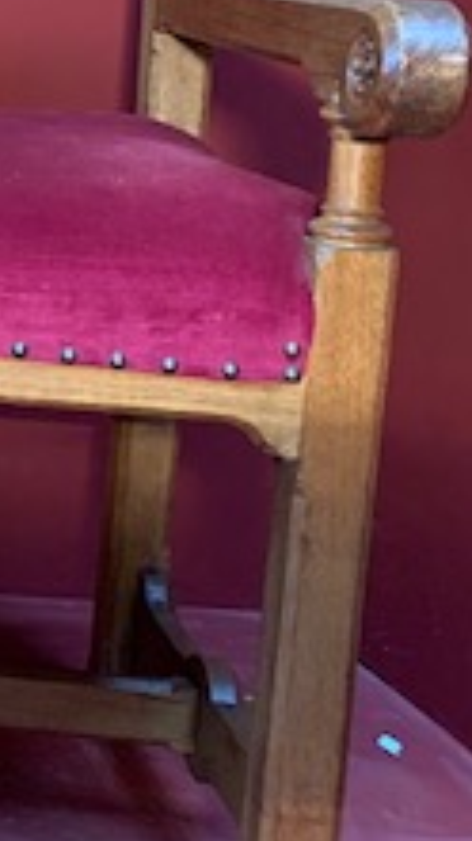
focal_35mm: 82
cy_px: 152
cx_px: -678
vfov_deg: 25.4
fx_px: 1828
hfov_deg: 11.8
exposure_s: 1/50
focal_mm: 4.25
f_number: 1.8
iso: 320
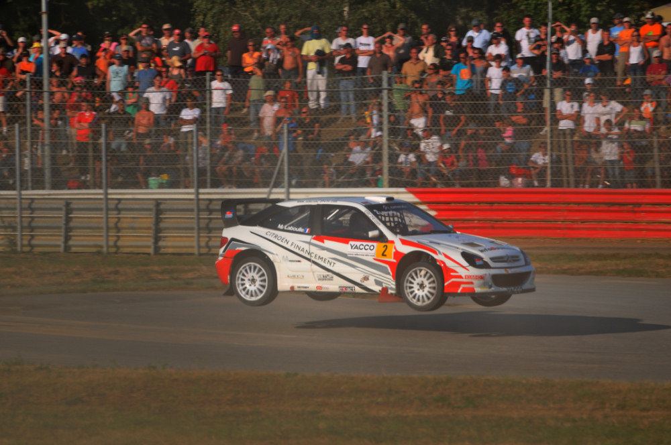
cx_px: 336
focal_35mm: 450
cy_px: 222
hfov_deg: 4.6
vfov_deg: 3.0
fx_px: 8377
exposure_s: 1/640
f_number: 6.3
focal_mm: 300
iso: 200
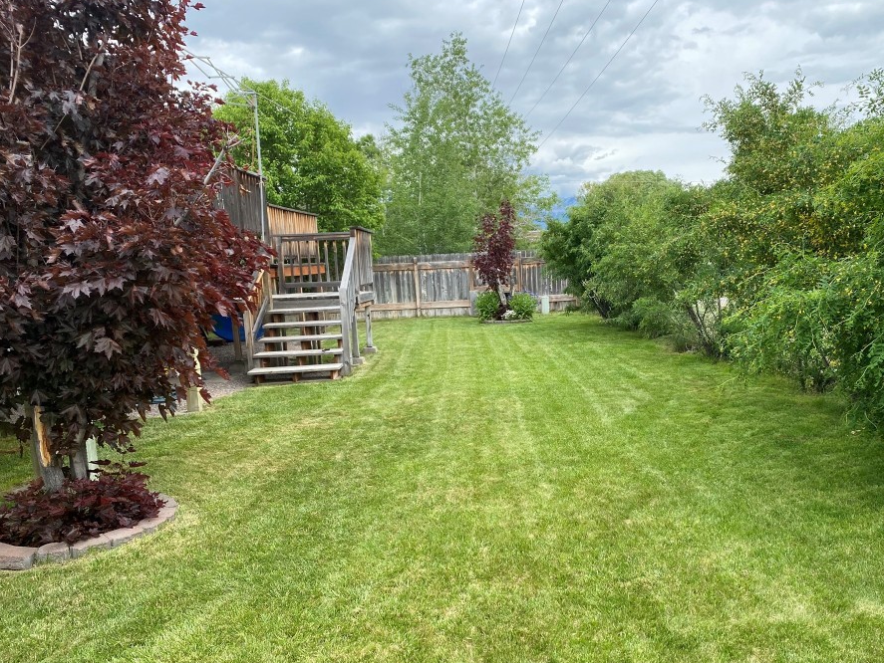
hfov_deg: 59.7
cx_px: 509
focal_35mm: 30
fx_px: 766
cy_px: 371
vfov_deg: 46.7
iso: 32
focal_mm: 4.25
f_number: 1.8
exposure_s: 1/949
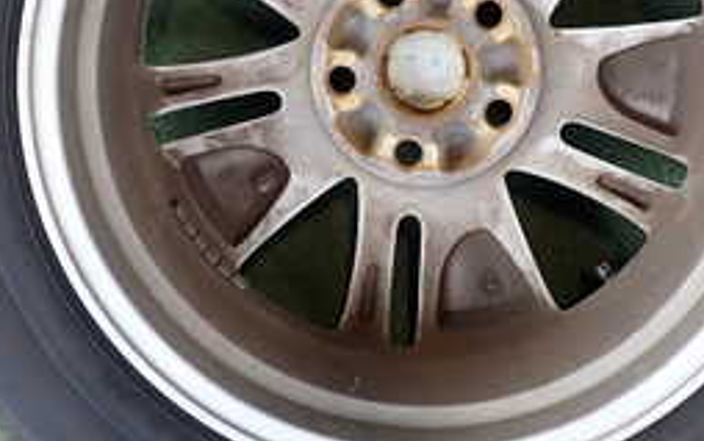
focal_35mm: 75
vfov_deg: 17.3
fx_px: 1440
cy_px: 92
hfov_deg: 27.4
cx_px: 410
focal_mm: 5.4
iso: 200
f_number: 2.3
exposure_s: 1/80
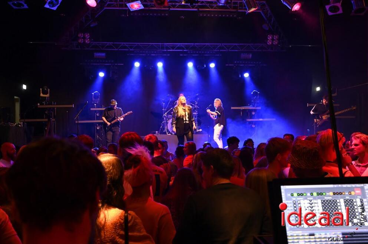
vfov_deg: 37.8
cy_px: 122
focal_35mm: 35
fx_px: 357
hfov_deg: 54.5
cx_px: 184
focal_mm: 35
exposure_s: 1/100
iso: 8000
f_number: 5
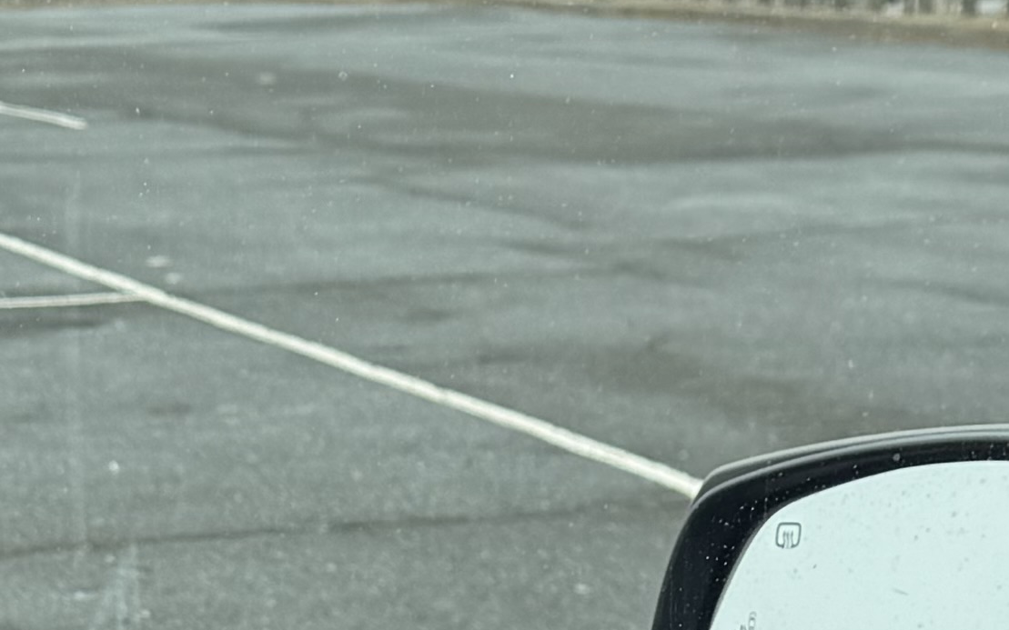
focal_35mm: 131
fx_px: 3602
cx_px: 95
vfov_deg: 9.5
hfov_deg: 15.7
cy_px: 1151
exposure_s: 1/457
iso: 80
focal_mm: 6.76
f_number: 1.78
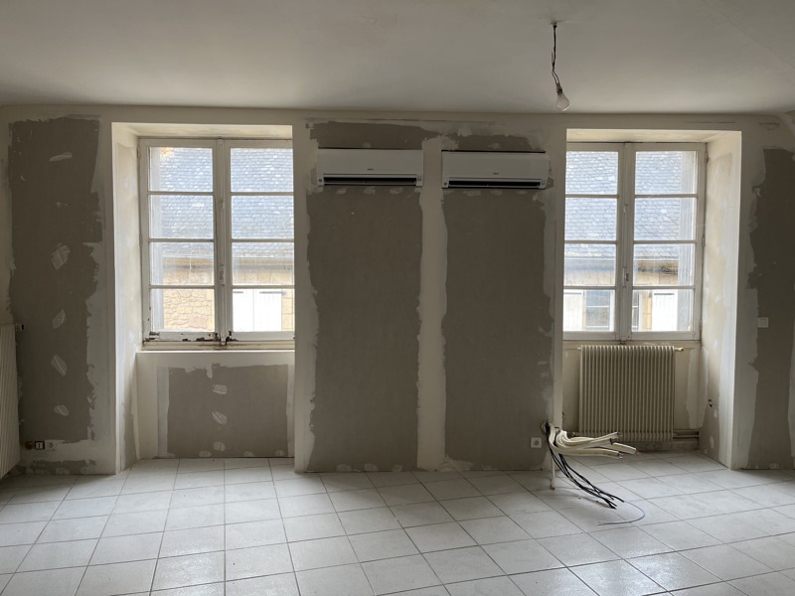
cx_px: 398
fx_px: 597
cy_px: 298
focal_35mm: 26
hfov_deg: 67.3
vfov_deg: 53.1
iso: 64
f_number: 1.6
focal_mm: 5.1
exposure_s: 1/120
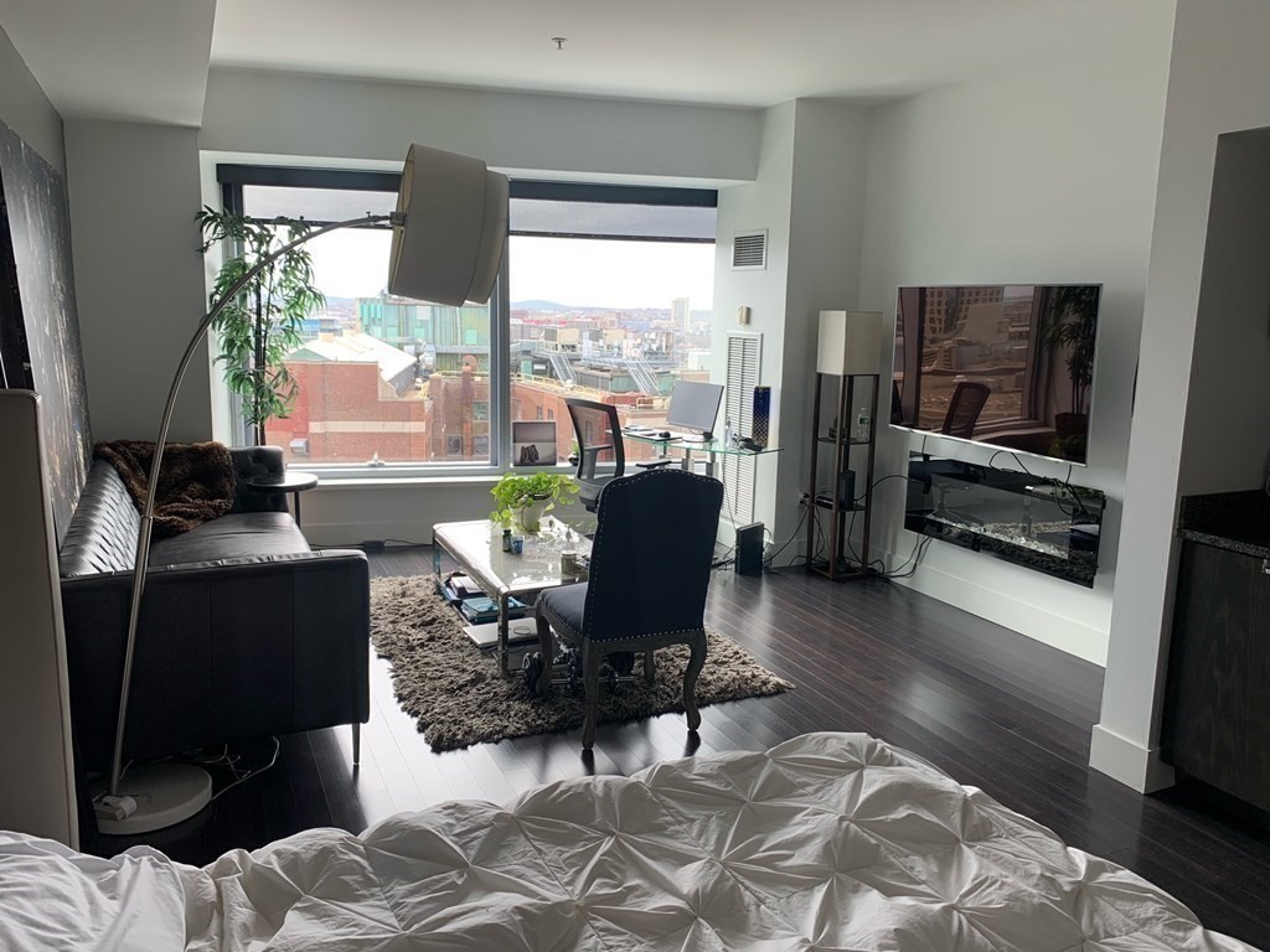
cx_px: 635
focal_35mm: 26
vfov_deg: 53.1
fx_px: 954
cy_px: 476
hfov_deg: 67.3
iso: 25
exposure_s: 1/121
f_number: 1.8
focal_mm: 4.25
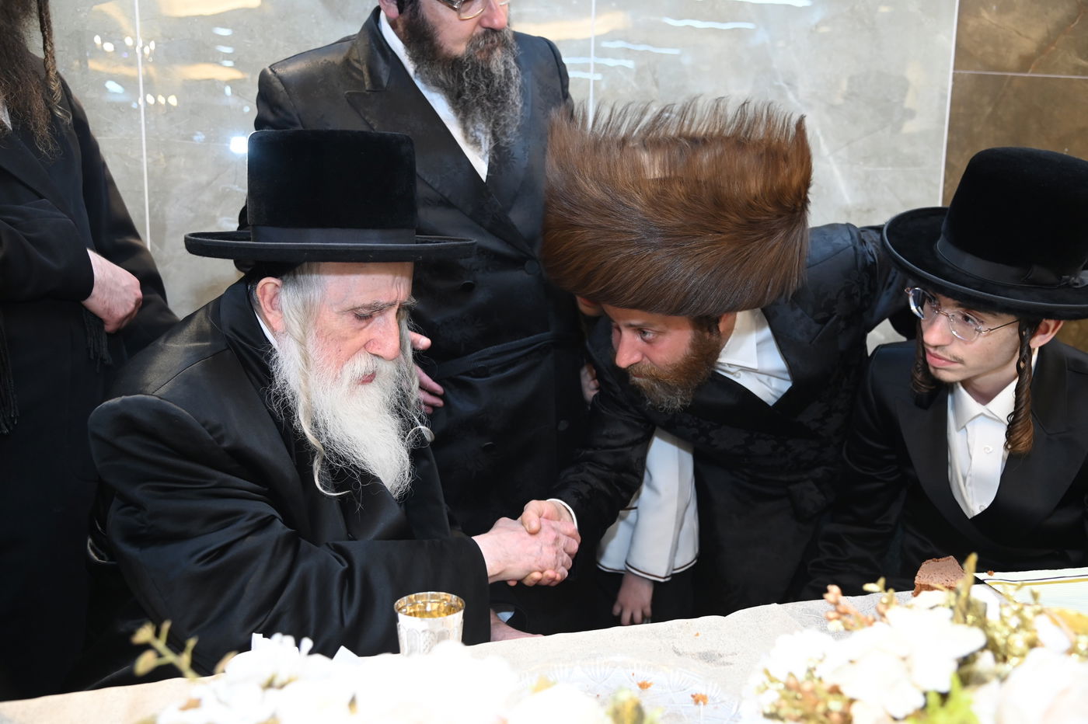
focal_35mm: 34
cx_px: 544
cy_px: 362
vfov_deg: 38.8
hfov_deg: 55.8
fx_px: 1027
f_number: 4.5
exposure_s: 1/125
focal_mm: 34
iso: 1250
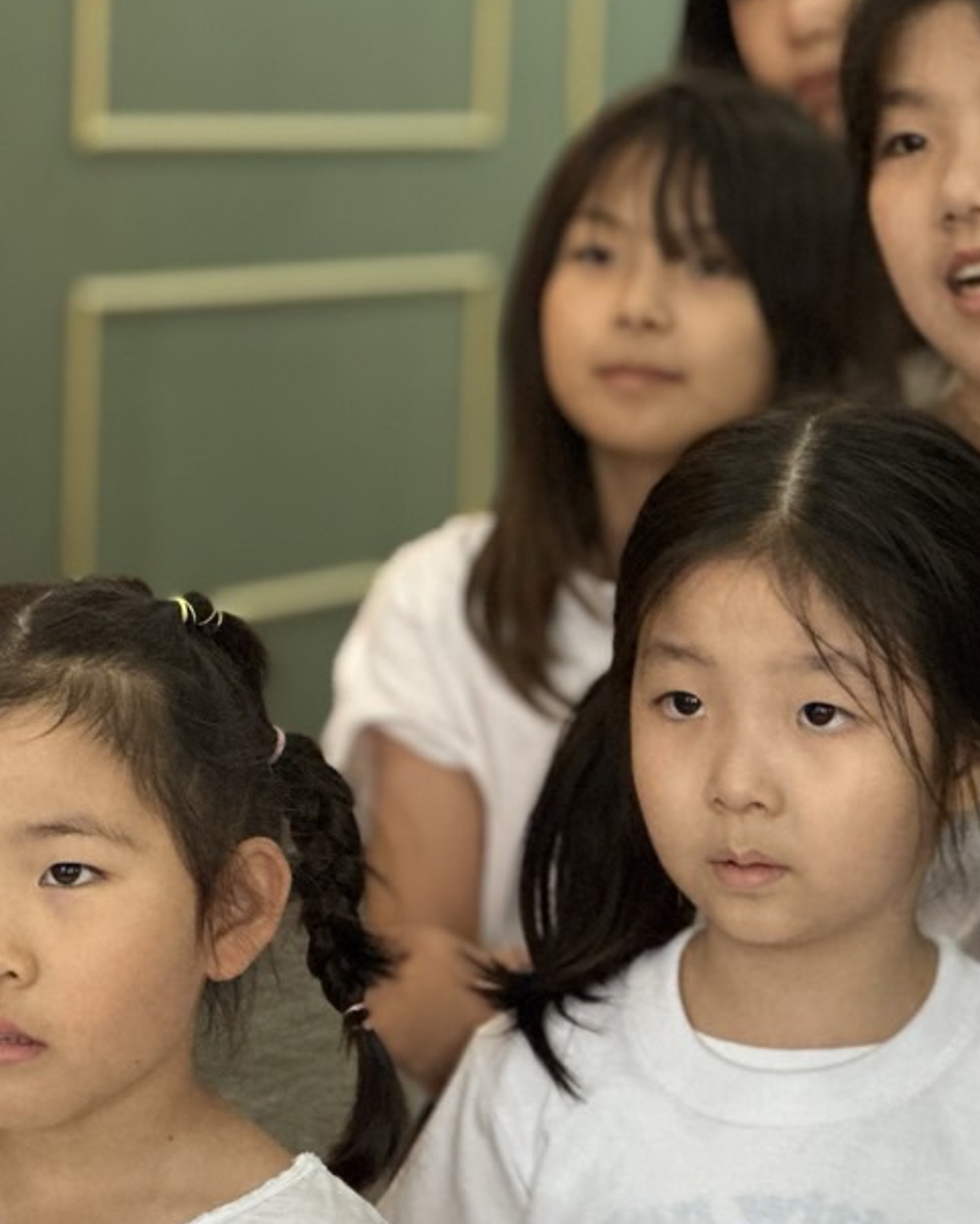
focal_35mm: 160
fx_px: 5799
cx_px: 564
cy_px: 886
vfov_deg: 12.0
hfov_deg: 9.7
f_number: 2.8
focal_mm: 9
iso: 160
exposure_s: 1/40
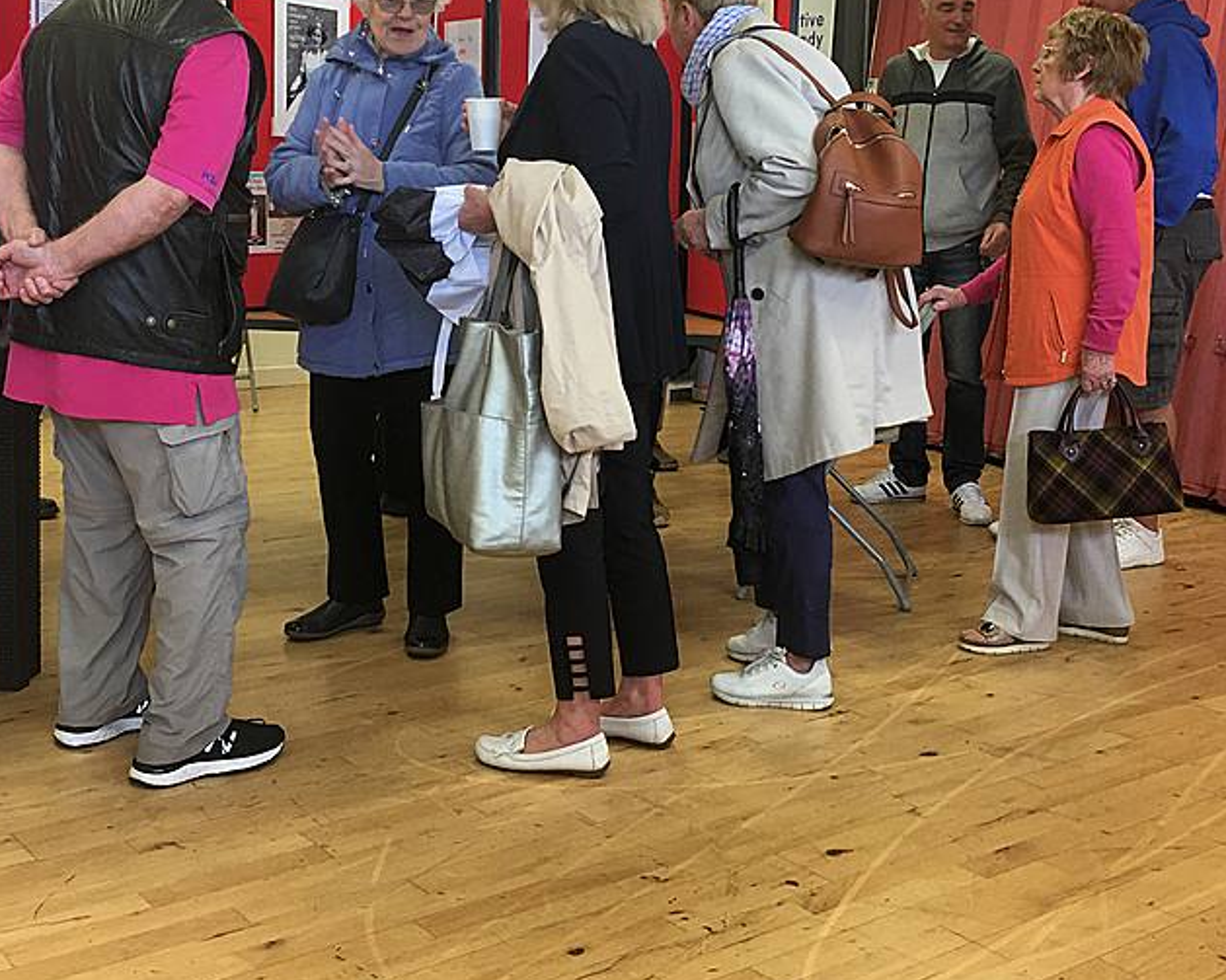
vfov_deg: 33.2
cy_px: 333
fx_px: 1633
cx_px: 614
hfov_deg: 41.2
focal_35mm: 45
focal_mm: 4.15
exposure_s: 1/33
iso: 50
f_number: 2.2
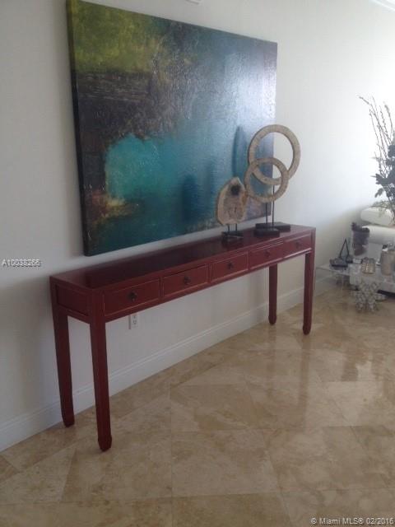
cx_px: 198
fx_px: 533
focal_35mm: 35
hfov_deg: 40.7
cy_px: 264
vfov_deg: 52.6
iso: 80
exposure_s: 1/120
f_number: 2.4
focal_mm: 4.28
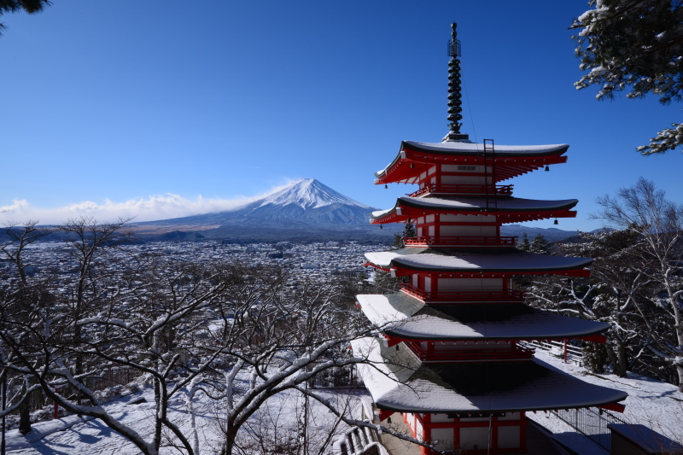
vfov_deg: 64.5
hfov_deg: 86.9
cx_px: 342
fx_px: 360
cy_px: 228
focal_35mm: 19
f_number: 22
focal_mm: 19
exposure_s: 1/20
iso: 100
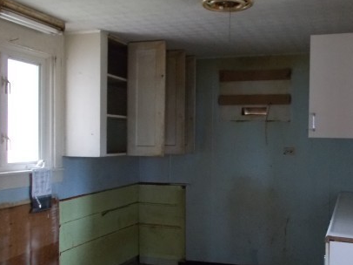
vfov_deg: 35.1
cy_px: 150
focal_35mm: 41
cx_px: 216
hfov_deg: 45.5
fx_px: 418
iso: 400
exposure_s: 1/10
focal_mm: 4.6
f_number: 3.2
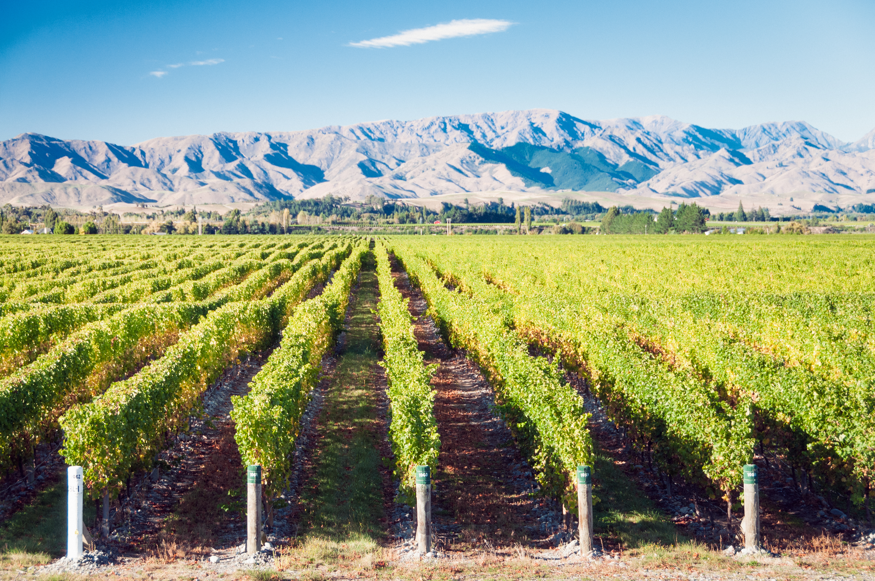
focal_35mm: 82
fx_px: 2003
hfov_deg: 24.6
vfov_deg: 16.5
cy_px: 290
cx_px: 438
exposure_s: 1/125
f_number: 5.6
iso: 200
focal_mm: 55
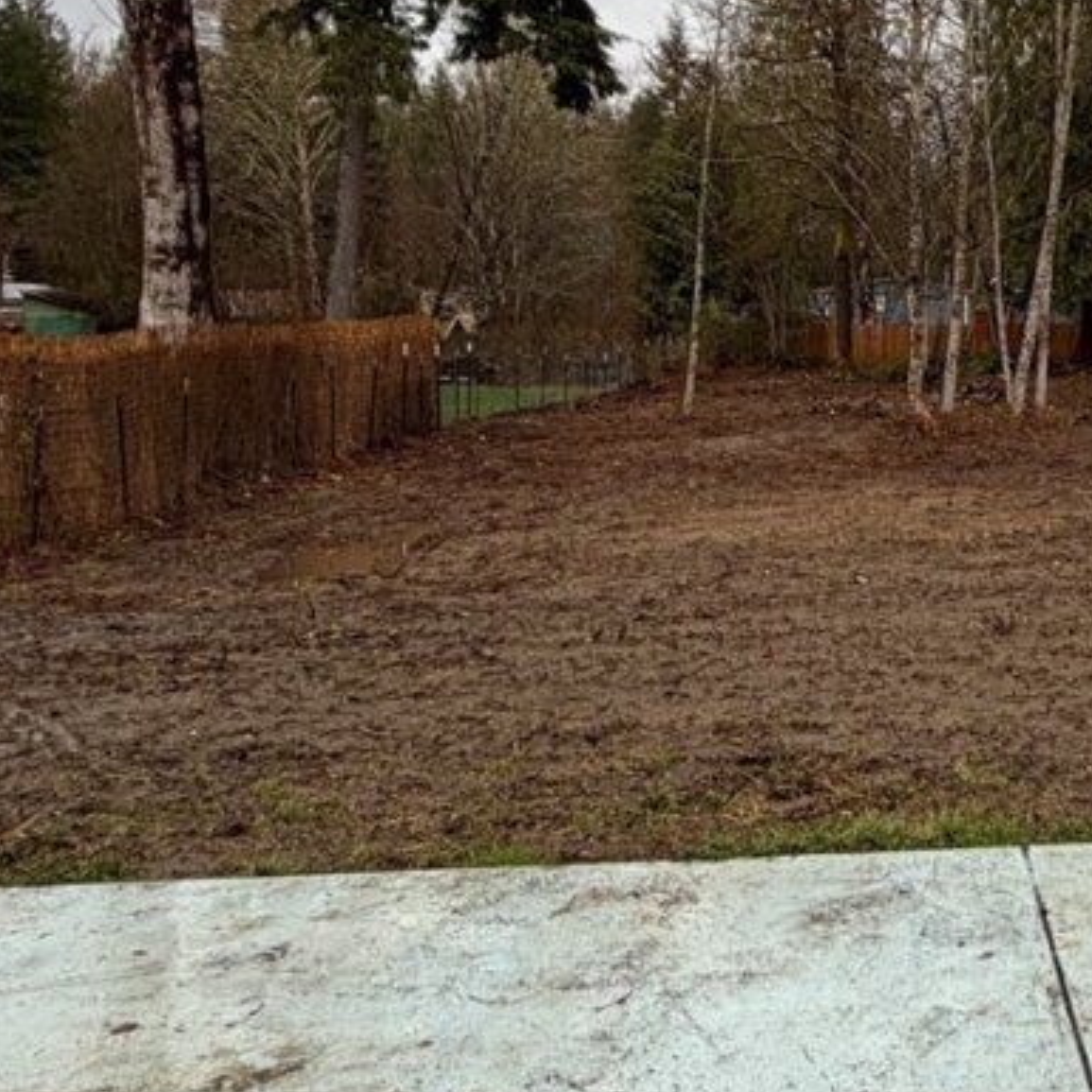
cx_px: 1089
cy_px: 278
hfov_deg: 34.2
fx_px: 1606
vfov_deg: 36.7
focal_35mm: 45
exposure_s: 1/121
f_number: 2.2
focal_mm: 2.22
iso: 50
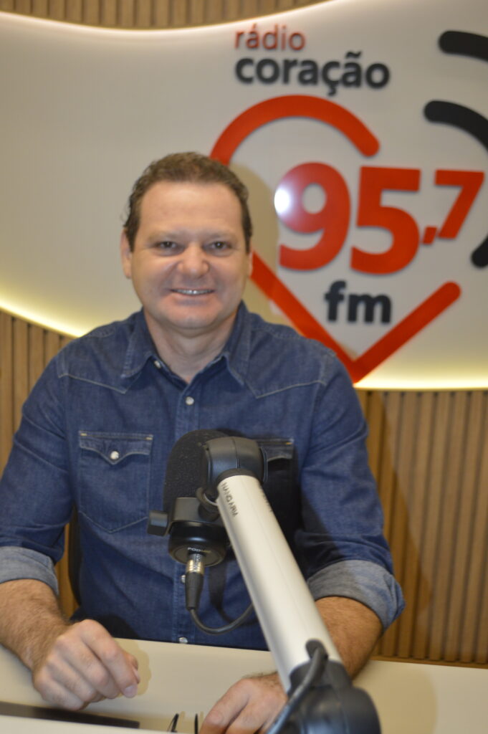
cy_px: 367
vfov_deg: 46.4
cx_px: 244
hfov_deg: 31.8
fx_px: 855
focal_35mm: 42
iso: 640
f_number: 4.5
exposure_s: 1/60
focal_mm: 28
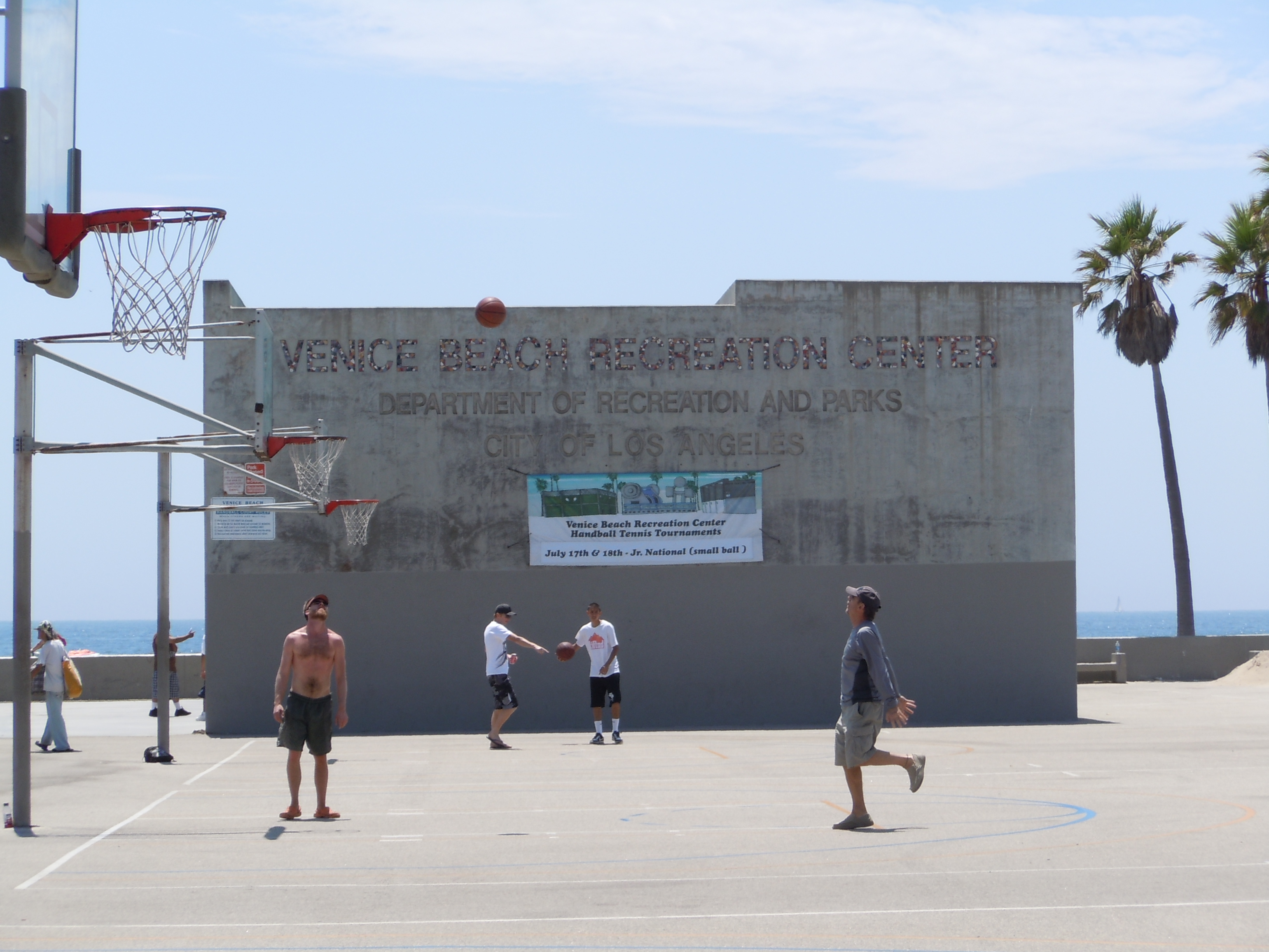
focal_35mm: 120
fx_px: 4399
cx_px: 634
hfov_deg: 16.4
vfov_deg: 12.3
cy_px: 476
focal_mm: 21.5
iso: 100
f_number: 5.4
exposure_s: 1/400
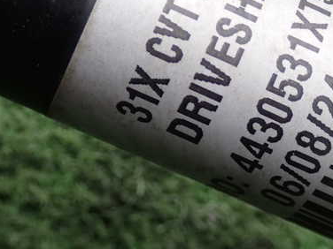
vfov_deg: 12.0
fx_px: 1183
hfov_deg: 16.0
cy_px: 87
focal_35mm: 123
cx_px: 234
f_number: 4.1
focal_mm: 13.65
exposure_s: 1/125
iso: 160
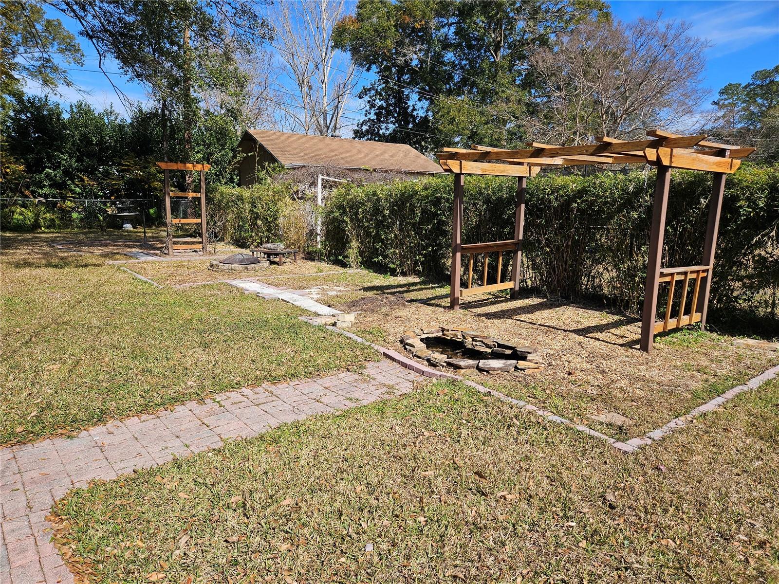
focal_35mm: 23
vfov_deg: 58.9
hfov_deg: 73.9
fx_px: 518
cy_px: 292
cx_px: 390
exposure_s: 1/1402
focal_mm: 5.4
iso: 25
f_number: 1.8
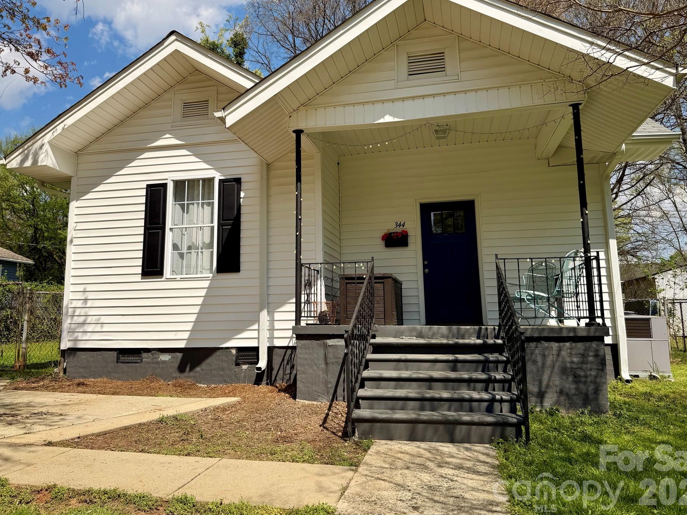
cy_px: 229
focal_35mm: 27
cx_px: 333
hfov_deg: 65.3
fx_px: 536
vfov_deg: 51.3
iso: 80
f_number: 1.78
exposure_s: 1/5714
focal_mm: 6.76
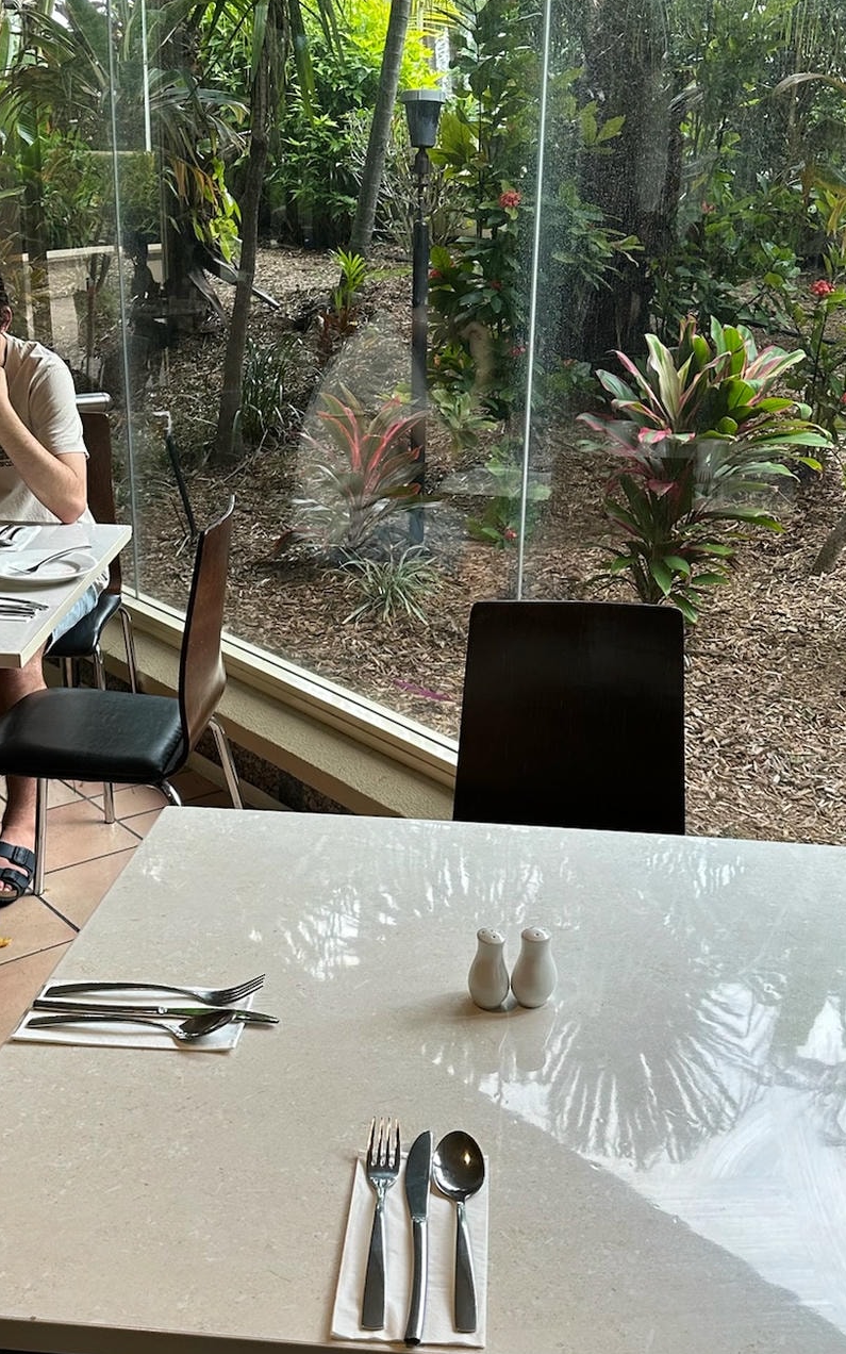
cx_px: 438
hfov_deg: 32.0
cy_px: 675
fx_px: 1476
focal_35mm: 40
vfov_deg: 49.3
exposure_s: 1/100
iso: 125
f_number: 1.78
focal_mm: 6.86
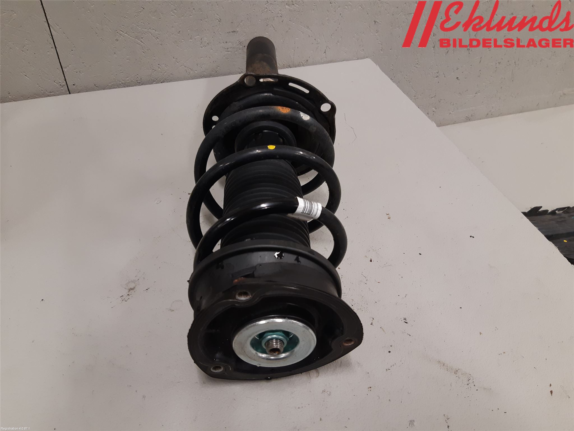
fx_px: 431
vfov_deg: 53.1
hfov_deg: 67.3
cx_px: 287
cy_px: 216
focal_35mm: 26
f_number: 1.7
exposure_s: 1/50
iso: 125
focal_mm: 3.93
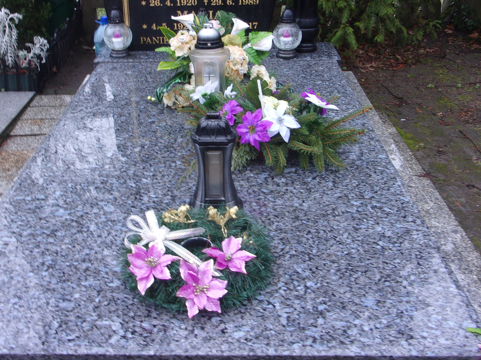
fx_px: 570
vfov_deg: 35.1
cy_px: 157
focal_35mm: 41
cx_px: 213
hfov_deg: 45.7
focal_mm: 5.1
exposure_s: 1/38
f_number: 3.9
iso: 80
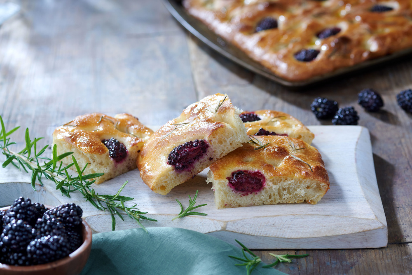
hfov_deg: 19.5
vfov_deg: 13.0
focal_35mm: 105
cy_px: 138
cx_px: 206
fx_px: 1202
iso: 400
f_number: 8
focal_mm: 105
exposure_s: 1/200
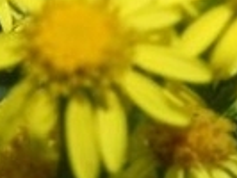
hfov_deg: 4.6
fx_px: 2940
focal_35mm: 429
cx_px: -237
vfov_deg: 3.5
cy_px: 0
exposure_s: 1/639
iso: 160
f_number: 8
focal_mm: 16.9
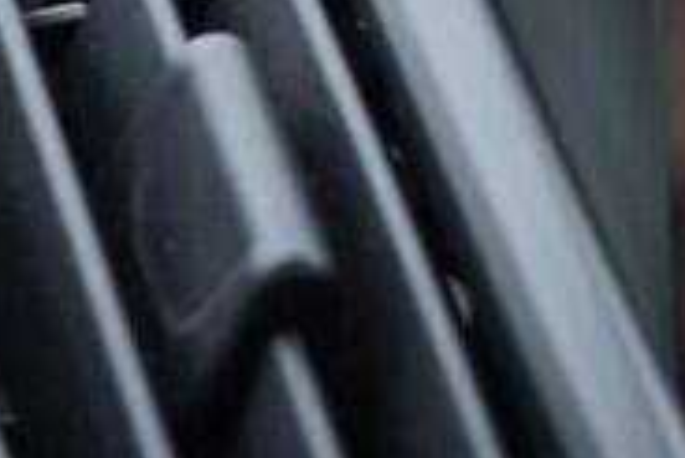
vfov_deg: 6.9
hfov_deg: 9.4
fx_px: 3808
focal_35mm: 200
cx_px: 1489
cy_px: 9
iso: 125
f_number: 2.8
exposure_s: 1/40
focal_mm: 24
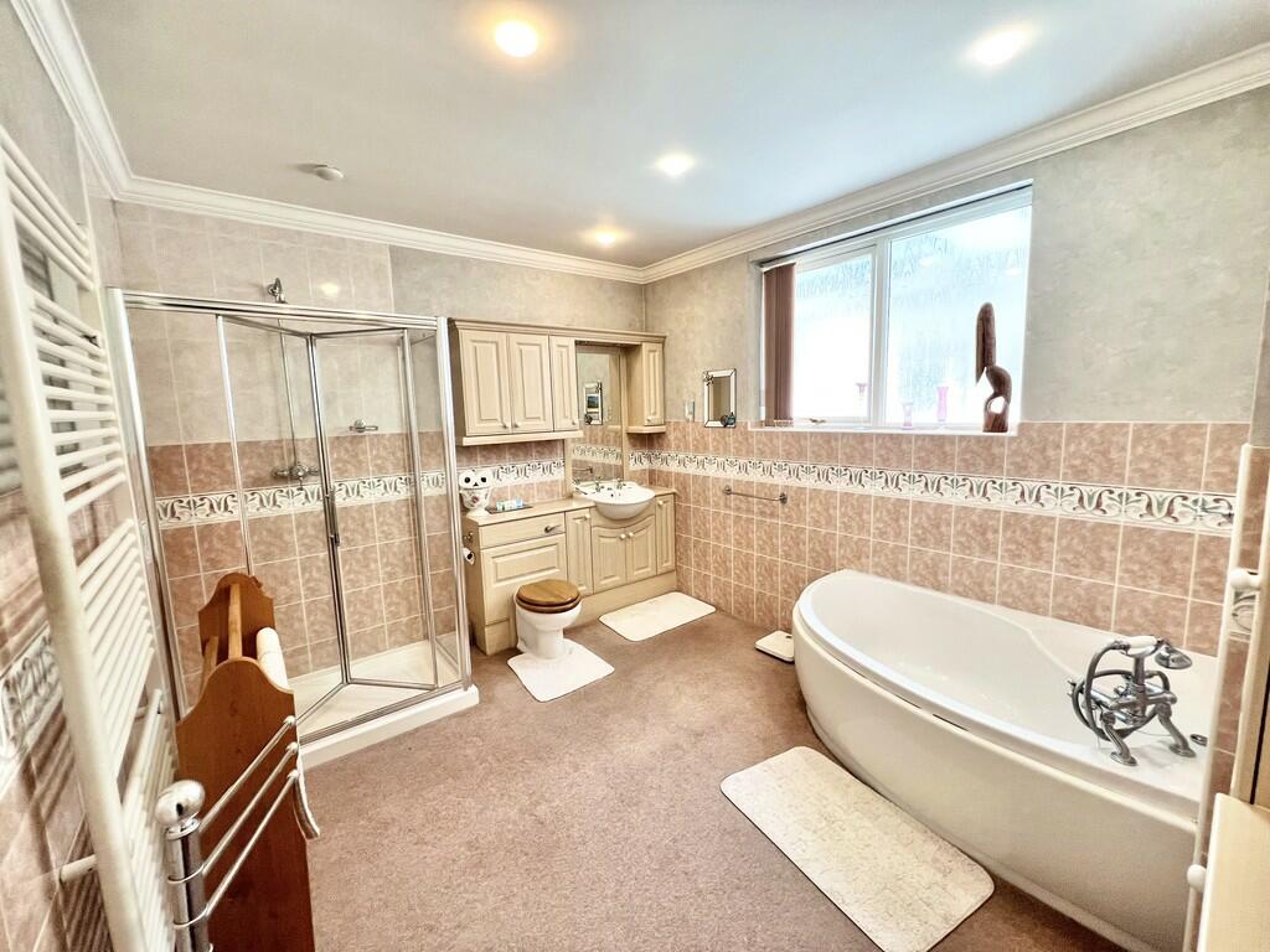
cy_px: 476
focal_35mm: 13
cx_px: 635
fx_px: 477
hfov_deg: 106.2
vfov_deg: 89.9
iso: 200
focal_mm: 1.57
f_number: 1.8
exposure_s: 1/99
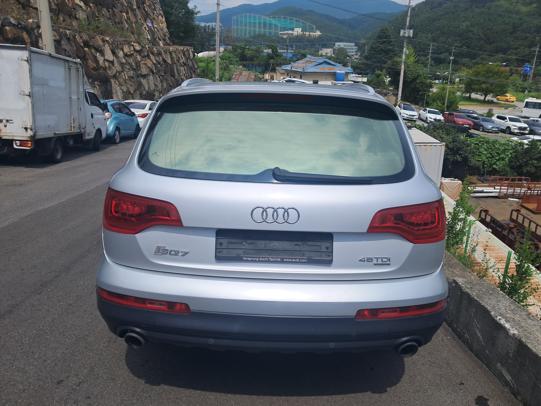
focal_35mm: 27
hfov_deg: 65.3
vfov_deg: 51.4
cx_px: 270
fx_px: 422
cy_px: 203
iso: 50
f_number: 1.8
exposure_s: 1/1873
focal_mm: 4
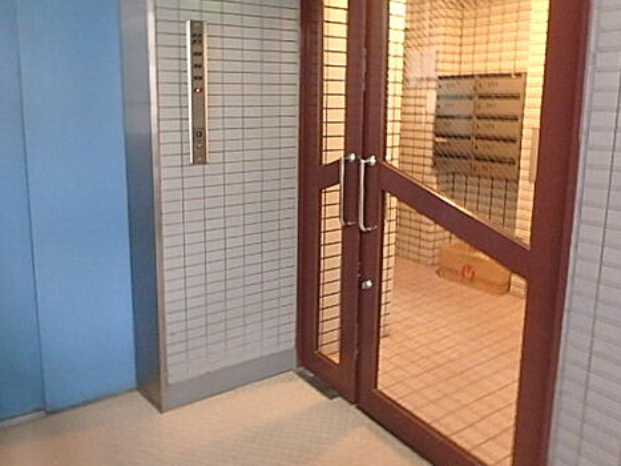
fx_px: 484
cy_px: 189
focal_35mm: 27
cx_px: 249
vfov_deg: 51.0
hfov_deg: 64.7
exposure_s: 1/8
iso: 1000
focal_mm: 3.7
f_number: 3.5
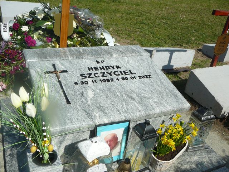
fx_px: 232
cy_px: 86
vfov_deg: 40.7
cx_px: 114
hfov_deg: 52.6
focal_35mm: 35
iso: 80
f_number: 5
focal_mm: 5.2
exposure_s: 1/640
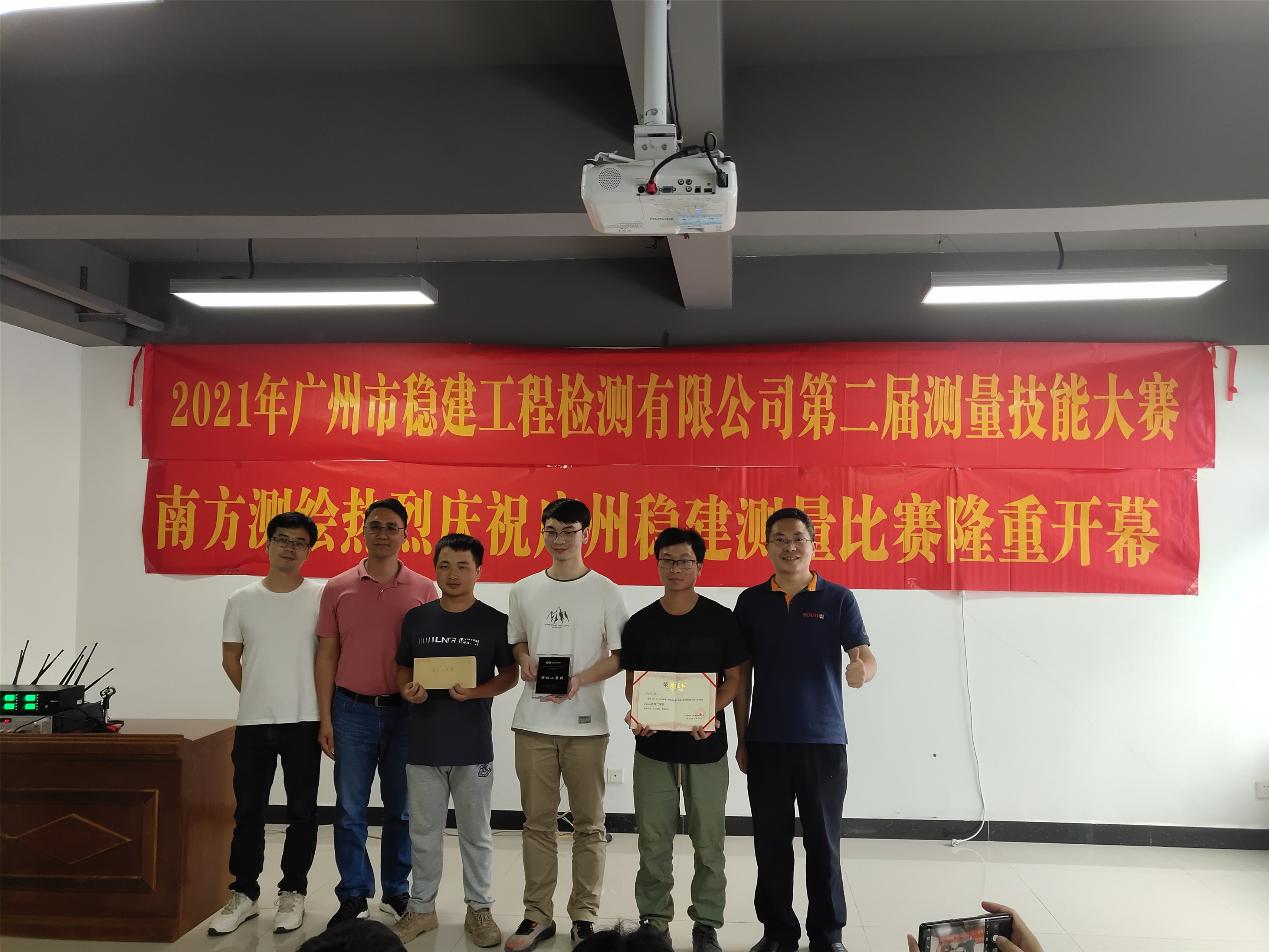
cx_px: 634
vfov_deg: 46.8
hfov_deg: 60.0
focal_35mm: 30
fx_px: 1100
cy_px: 476
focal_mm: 4.35
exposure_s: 1/50
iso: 248
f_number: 1.8
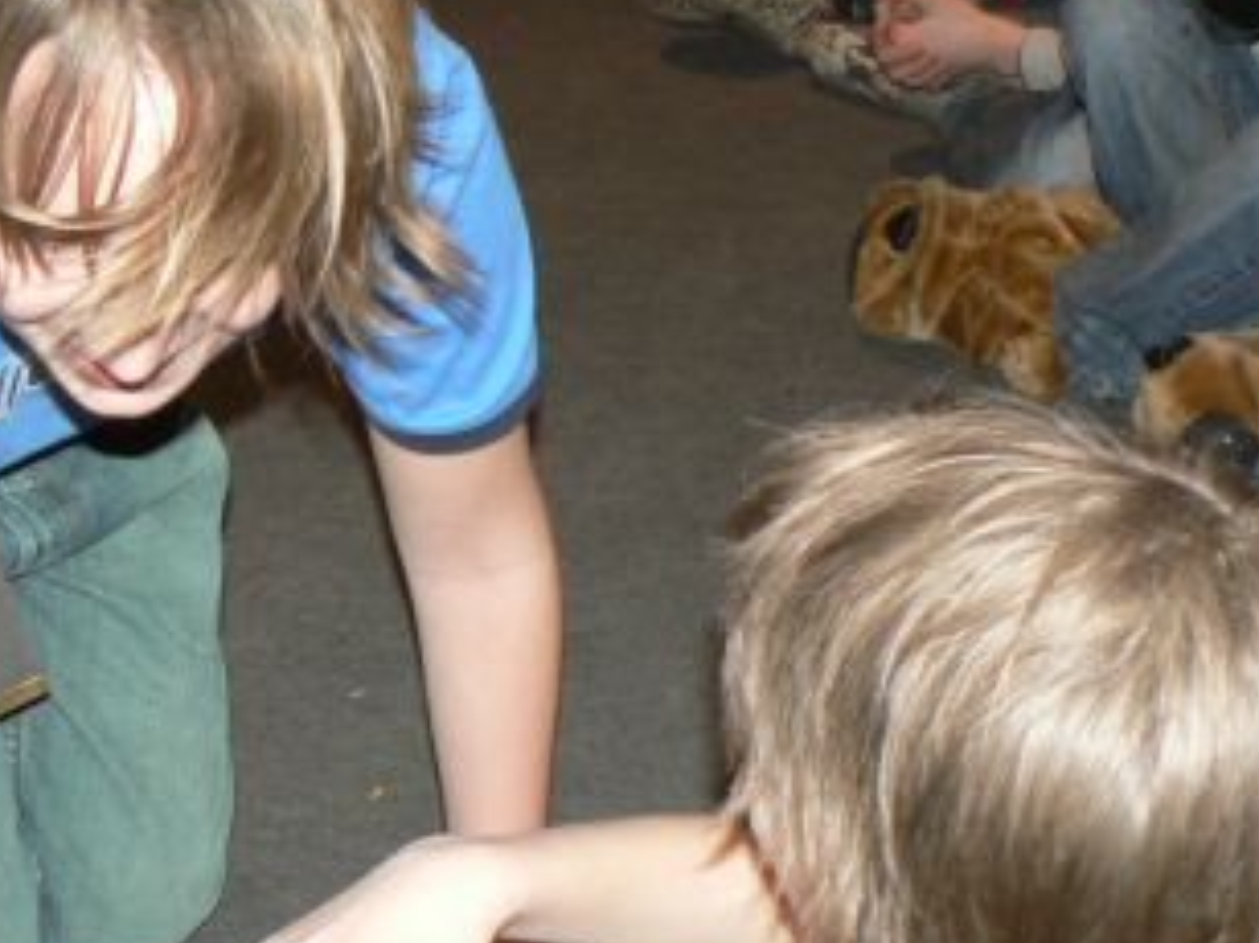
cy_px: 533
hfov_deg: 25.8
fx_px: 2727
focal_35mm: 75
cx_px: 398
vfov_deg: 19.6
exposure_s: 1/30
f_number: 2.8
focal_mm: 6
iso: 100
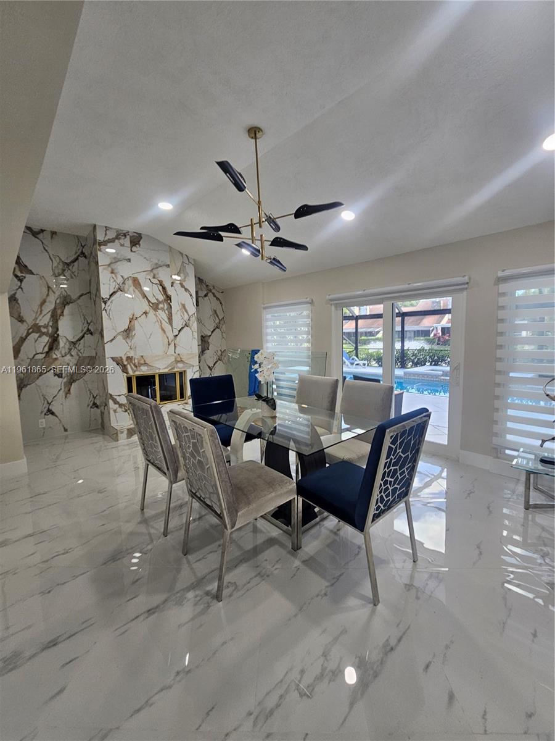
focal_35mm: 13
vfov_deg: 106.2
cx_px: 278
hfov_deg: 89.9
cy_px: 370
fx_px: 278
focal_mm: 2.2
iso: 80
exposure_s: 1/60
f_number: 2.2
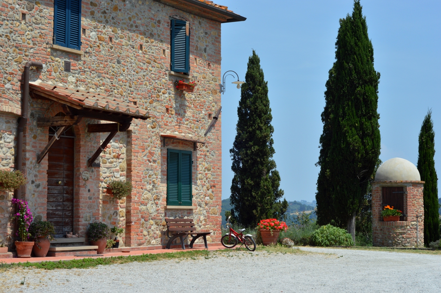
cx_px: 220
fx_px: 918
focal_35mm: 75
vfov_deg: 18.2
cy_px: 146
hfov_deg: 27.0
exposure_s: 1/320
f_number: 9
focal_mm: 50
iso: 100
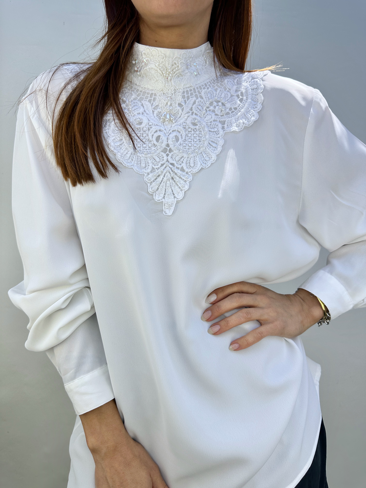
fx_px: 338
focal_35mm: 24
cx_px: 183
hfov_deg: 56.8
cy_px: 244
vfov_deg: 71.6
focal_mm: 6.86
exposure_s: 1/1040
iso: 80
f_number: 1.78
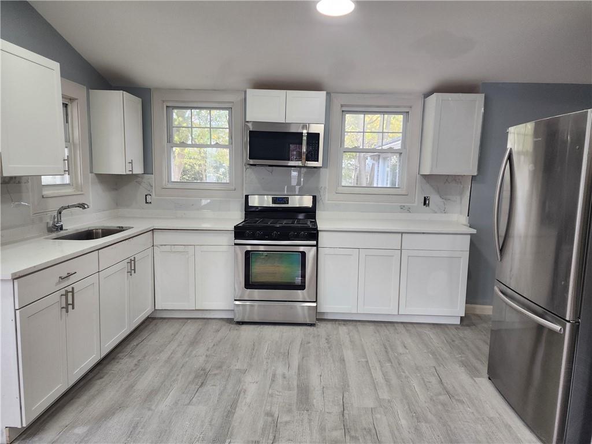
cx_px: 296
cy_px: 222
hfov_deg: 73.9
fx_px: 393
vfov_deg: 58.9
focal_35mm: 23
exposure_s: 1/120
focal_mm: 6.4
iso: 200
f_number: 1.8
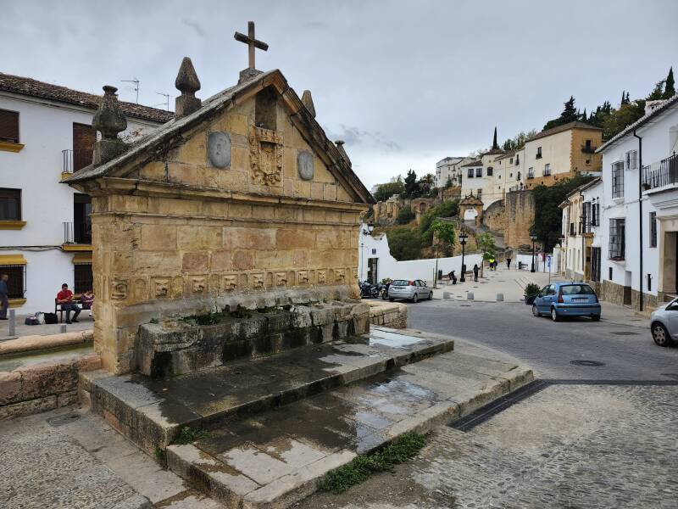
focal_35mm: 23
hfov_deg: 73.9
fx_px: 450
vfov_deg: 58.9
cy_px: 254
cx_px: 339
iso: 25
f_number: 1.8
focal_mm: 5.54
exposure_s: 1/963
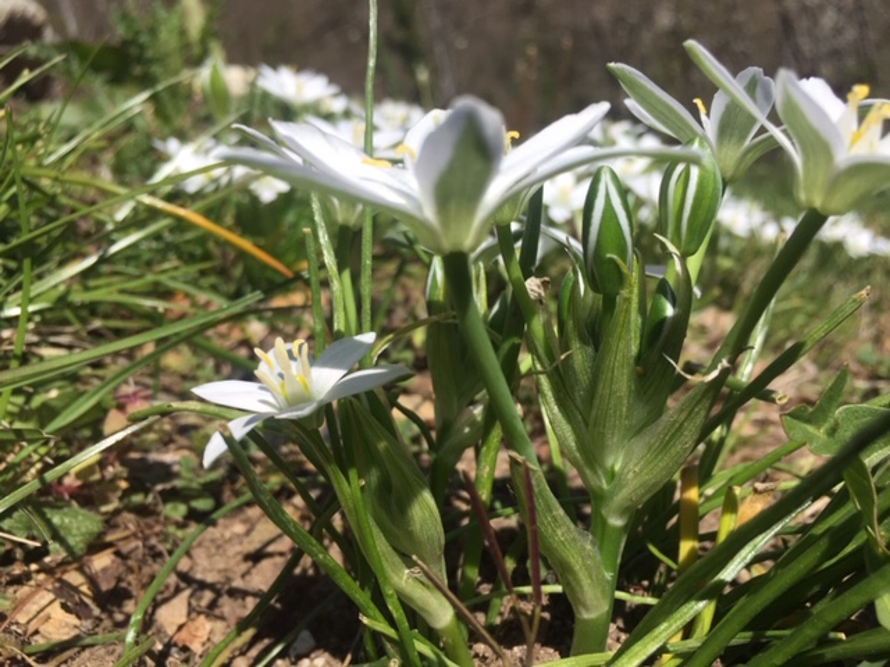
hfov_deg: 61.7
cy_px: 334
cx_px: 445
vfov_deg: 48.2
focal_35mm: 29
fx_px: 746
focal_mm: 4.15
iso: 32
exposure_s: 1/2639
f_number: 2.2
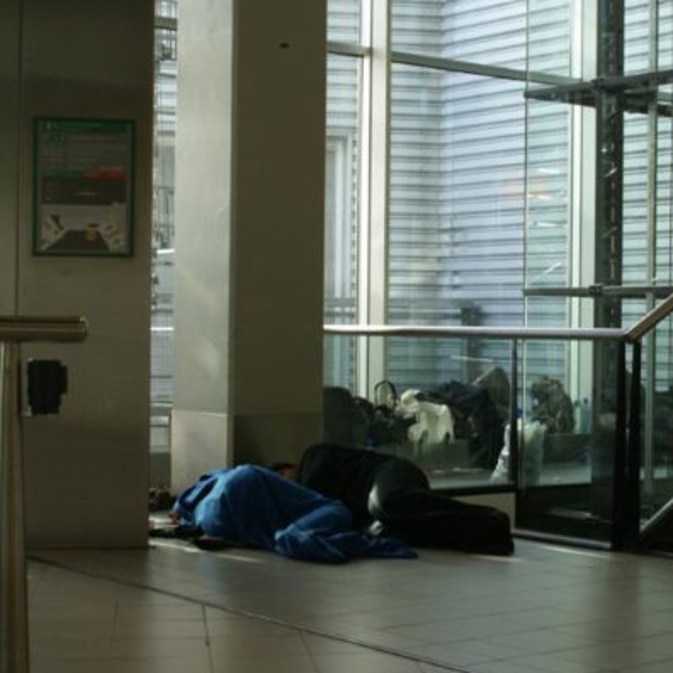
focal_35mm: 68
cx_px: 427
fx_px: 1488
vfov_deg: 25.5
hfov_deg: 25.4
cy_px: 337
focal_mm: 35
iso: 125
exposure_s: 1/60
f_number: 5.6
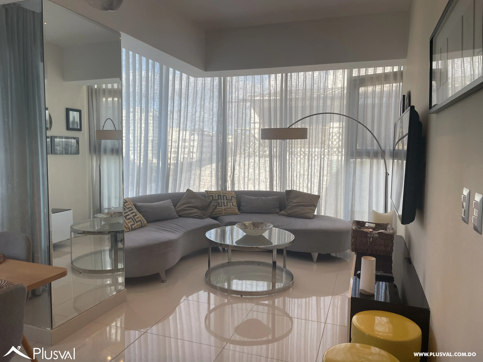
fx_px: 363
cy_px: 181
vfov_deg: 53.1
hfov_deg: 67.3
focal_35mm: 26
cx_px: 242
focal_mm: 4.2
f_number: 1.6
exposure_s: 1/321
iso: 32
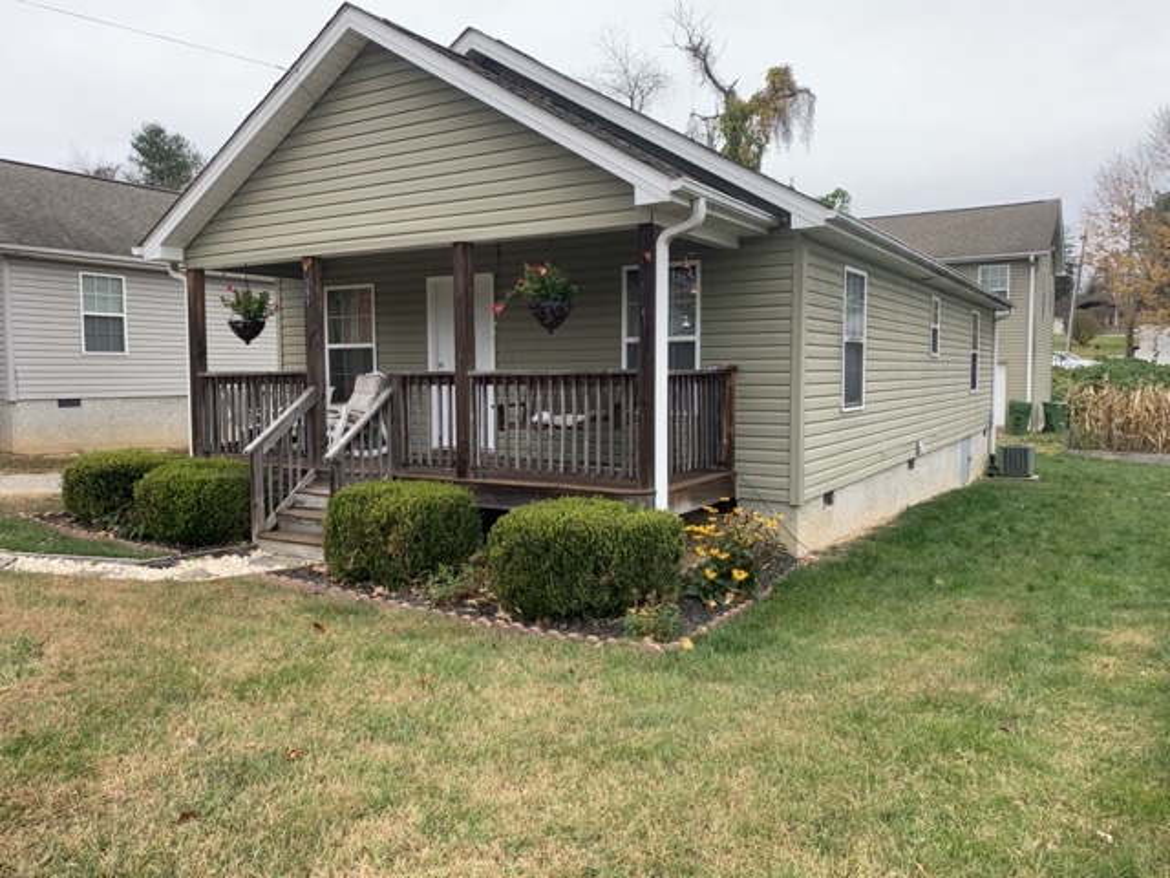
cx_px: 585
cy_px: 439
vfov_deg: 53.1
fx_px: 879
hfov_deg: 67.3
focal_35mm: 26
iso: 25
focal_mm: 4.25
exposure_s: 1/239
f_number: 1.8
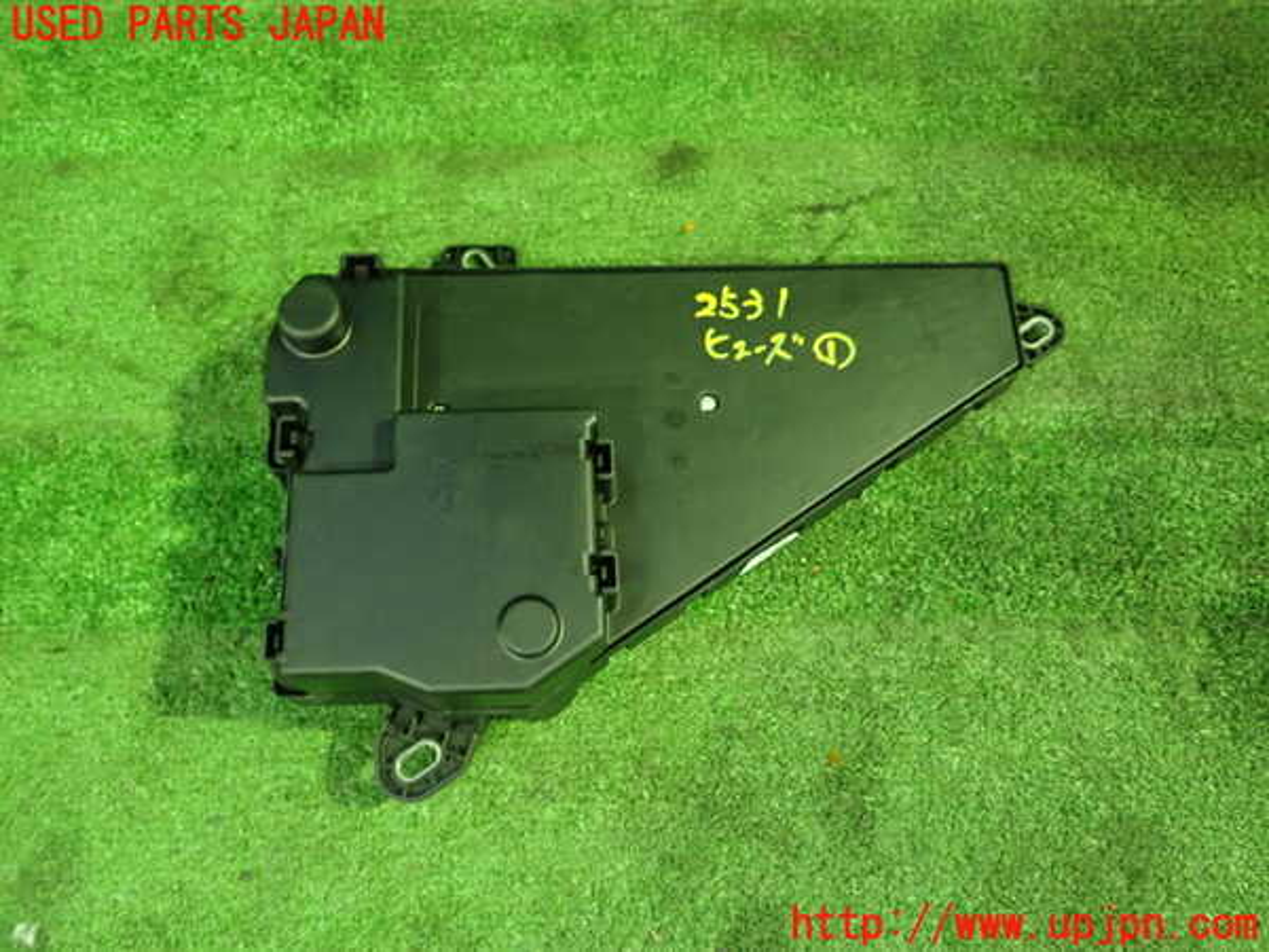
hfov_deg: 60.0
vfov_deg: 46.8
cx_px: 634
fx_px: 1100
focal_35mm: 30
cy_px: 476
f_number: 2.3
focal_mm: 5.5
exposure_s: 1/30
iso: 1000
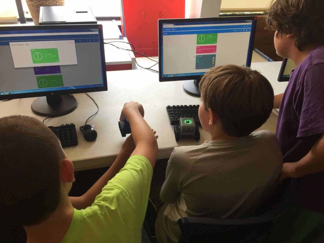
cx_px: 162
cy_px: 122
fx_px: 271
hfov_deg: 61.7
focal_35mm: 29
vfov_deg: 48.2
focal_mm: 4.15
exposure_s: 1/120
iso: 50
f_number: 2.2
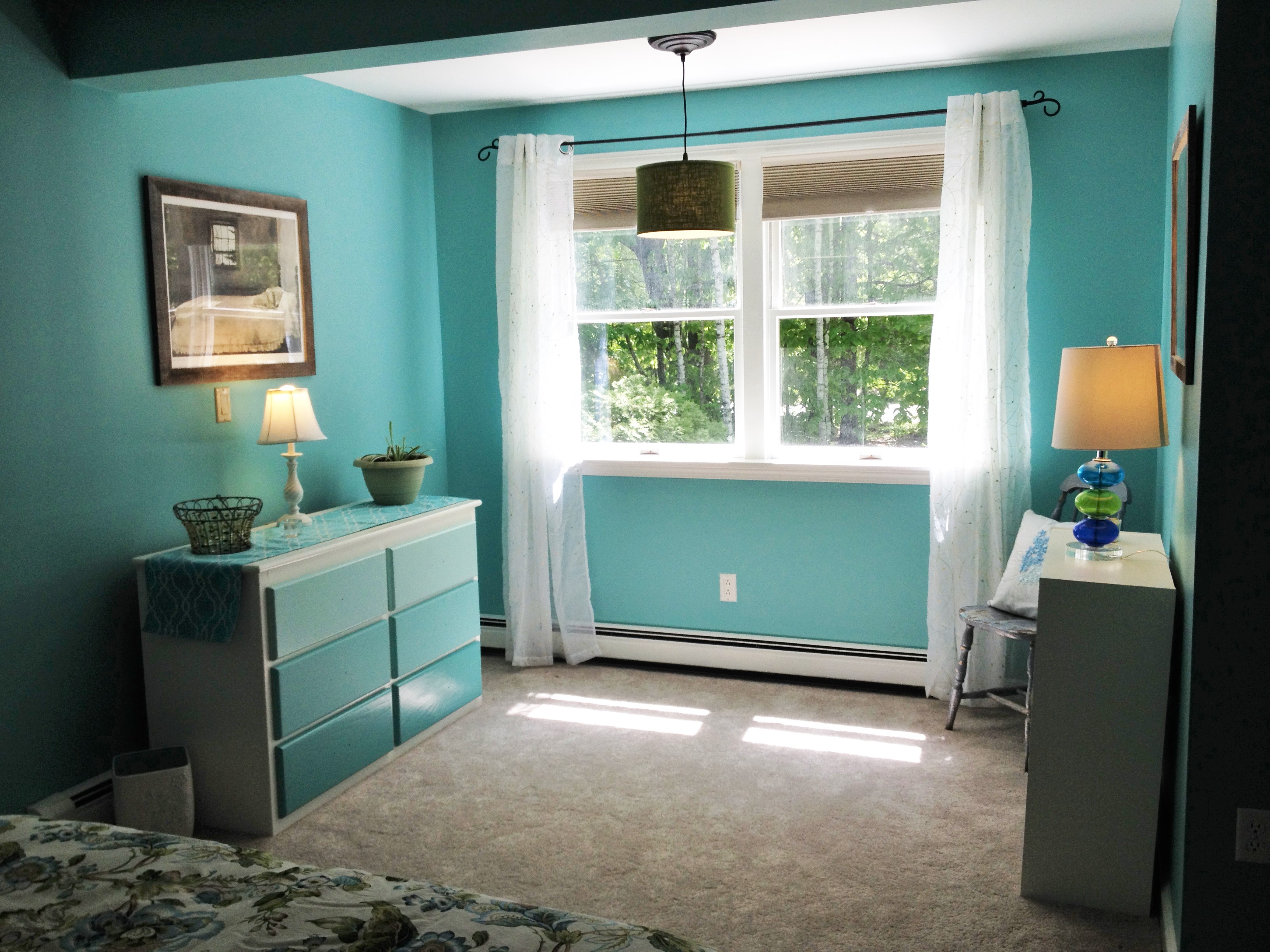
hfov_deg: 52.6
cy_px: 476
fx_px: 1284
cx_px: 635
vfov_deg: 40.7
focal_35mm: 35
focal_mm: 4.28
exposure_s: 1/138
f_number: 2.4
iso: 50
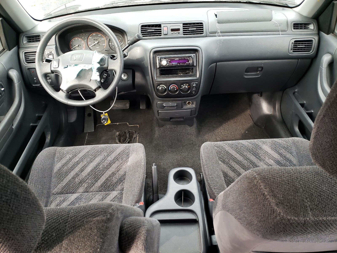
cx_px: 168
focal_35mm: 26
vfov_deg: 53.1
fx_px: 253
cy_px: 126
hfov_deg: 67.3
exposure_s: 1/120
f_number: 1.5
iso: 74
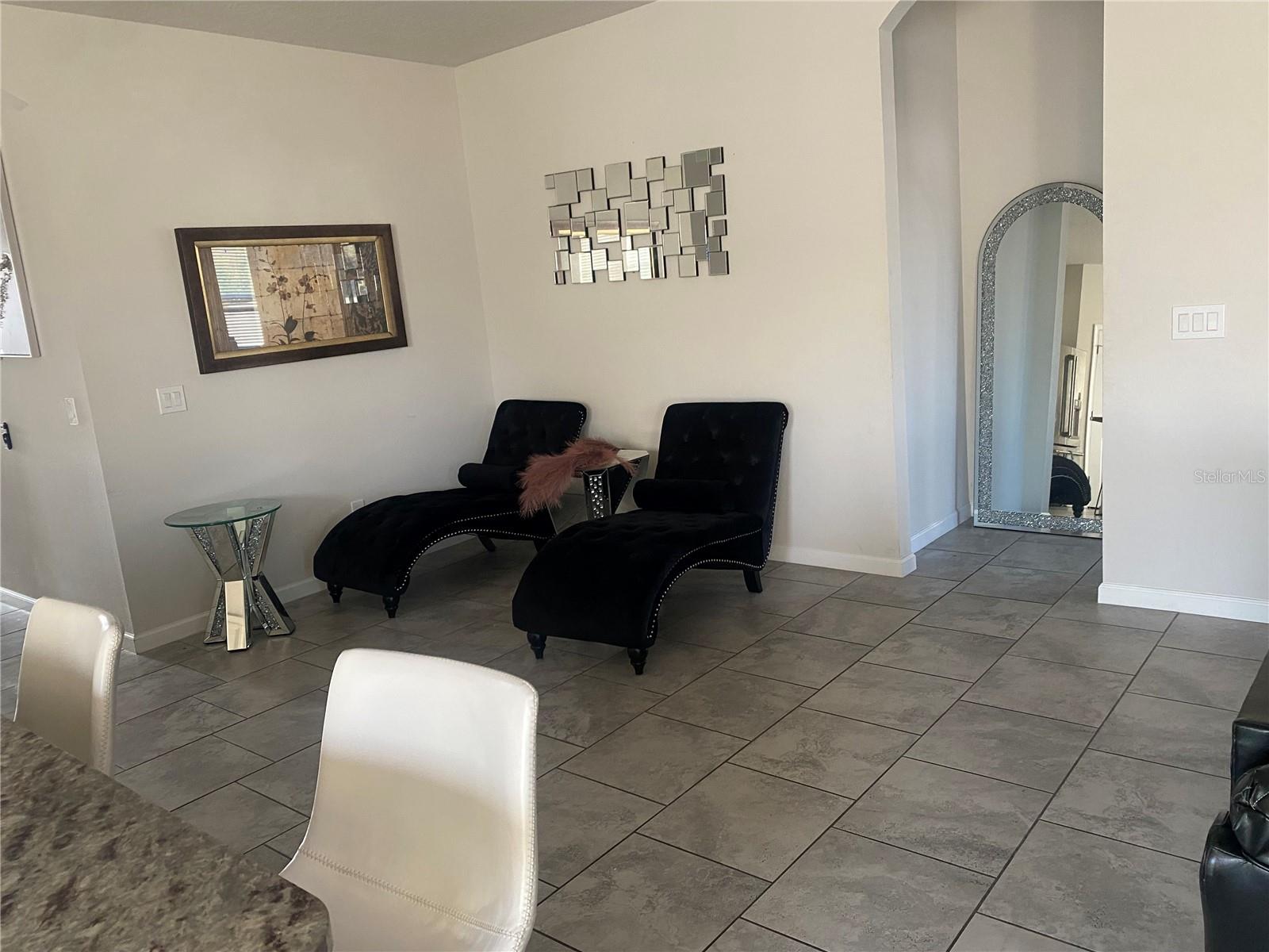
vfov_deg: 53.1
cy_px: 476
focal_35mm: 26
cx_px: 634
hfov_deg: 67.3
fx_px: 953
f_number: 1.8
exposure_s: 1/60
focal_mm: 4.25
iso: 250
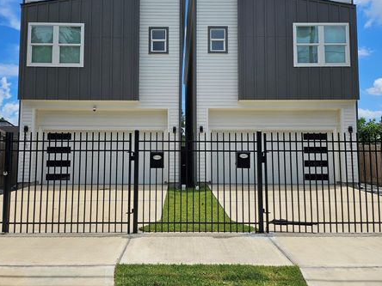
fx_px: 298
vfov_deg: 51.3
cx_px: 177
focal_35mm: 27
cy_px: 132
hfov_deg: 65.2
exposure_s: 1/6458
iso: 50
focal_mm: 5
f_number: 1.8
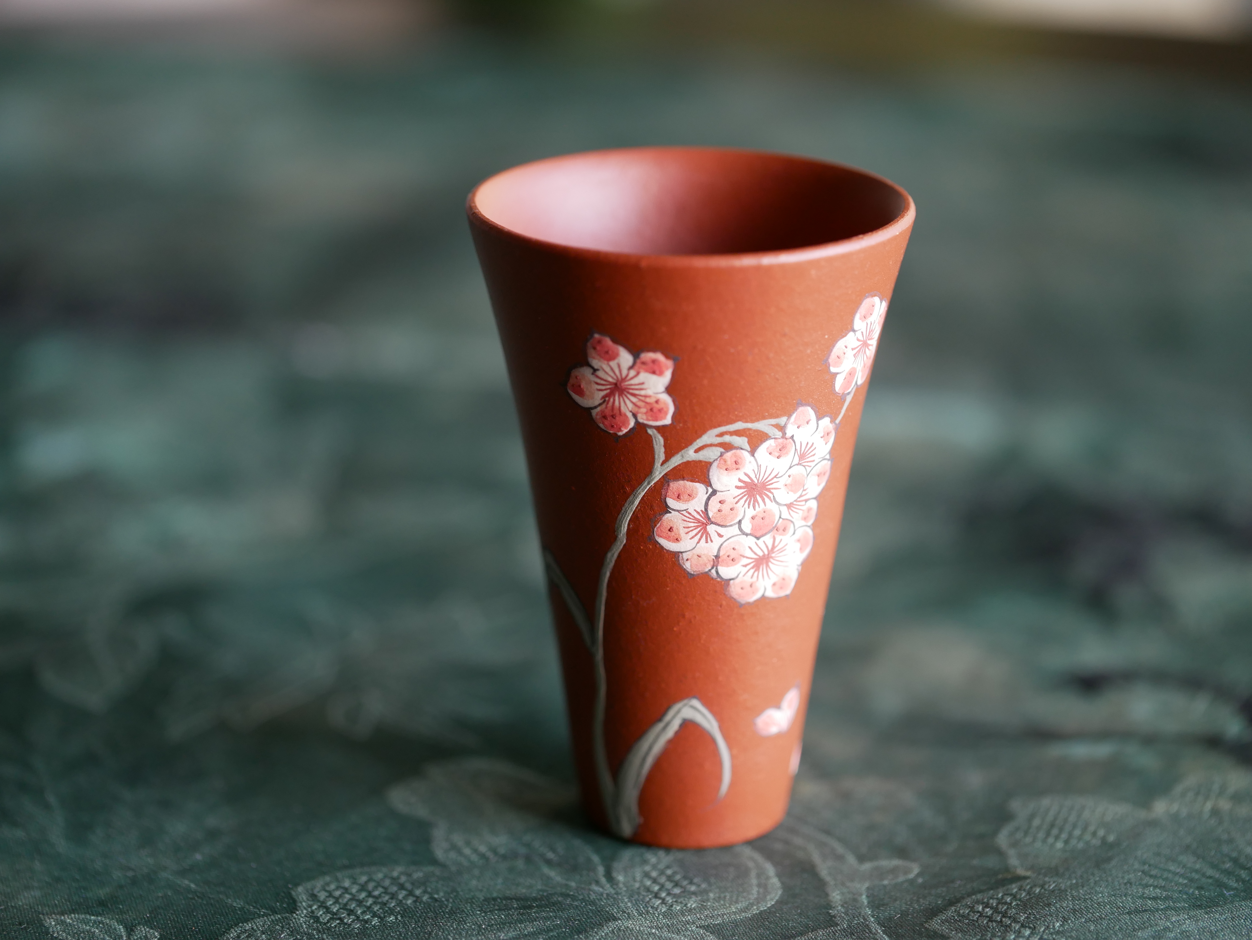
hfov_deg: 21.8
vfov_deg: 16.4
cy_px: 470
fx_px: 3257
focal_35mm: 90
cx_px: 626
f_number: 2.8
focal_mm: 45
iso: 320
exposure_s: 1/100
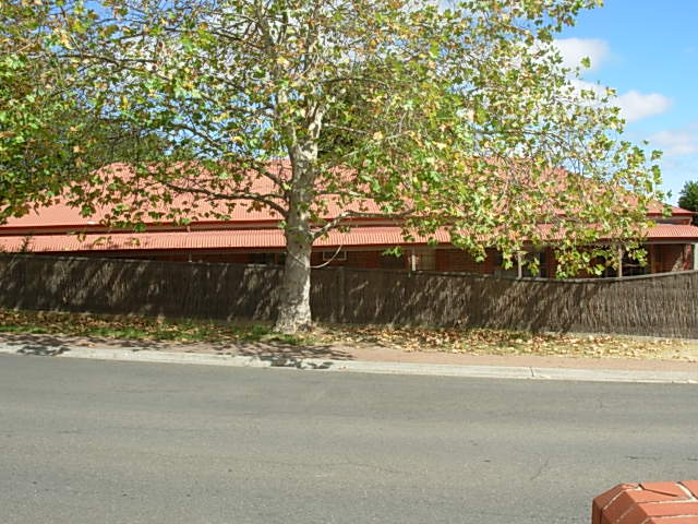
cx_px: 349
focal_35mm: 38
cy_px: 262
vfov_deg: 37.7
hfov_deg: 49.0
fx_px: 766
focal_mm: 6.3
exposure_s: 1/395
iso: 50
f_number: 4.9
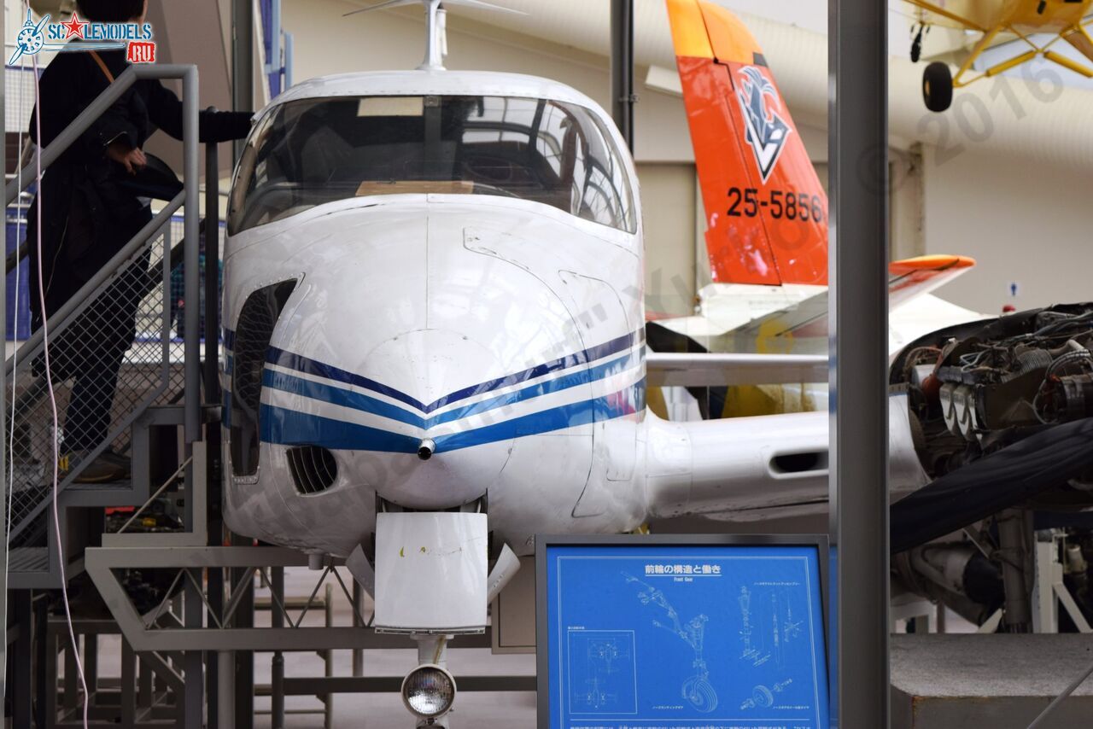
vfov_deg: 16.6
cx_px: 546
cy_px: 364
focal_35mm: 82
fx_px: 2505
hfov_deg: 24.6
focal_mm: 55
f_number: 8
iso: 400
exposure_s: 1/250
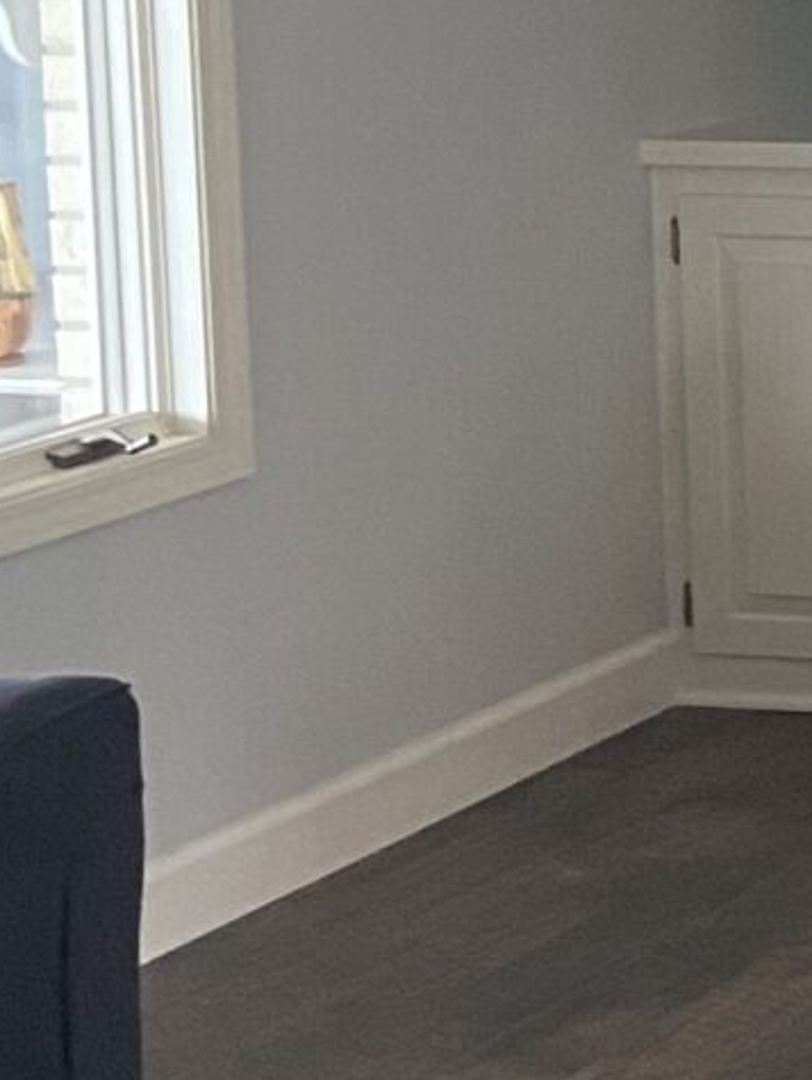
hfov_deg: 9.7
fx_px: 4373
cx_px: 1735
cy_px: 30
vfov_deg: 13.9
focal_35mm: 140
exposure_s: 1/60
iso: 400
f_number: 1.8
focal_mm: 4.25
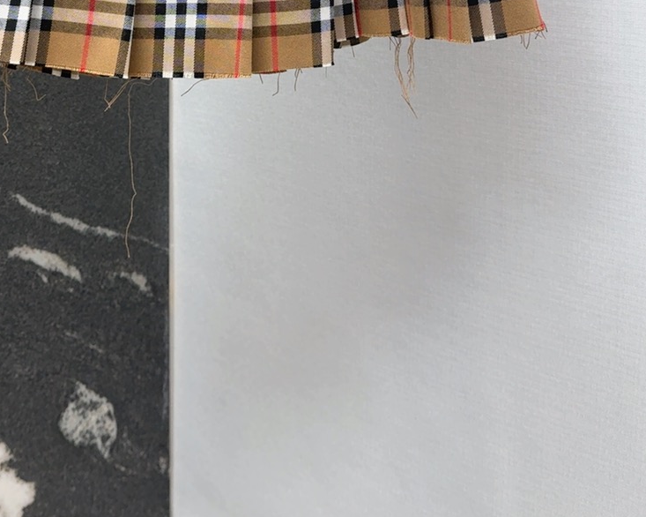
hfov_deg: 33.6
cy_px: -64
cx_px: 177
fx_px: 1051
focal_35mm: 55
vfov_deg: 25.4
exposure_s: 1/100
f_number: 1.78
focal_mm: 6.76
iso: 80
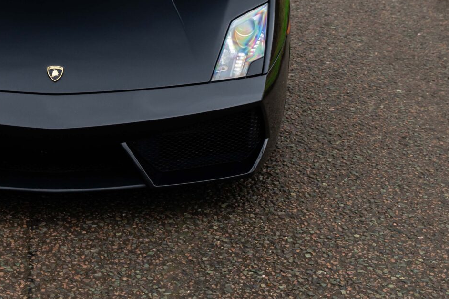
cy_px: -21
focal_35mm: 101
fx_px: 1261
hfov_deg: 19.9
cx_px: 55
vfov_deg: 13.3
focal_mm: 46.5
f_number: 4.5
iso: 640
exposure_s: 1/160
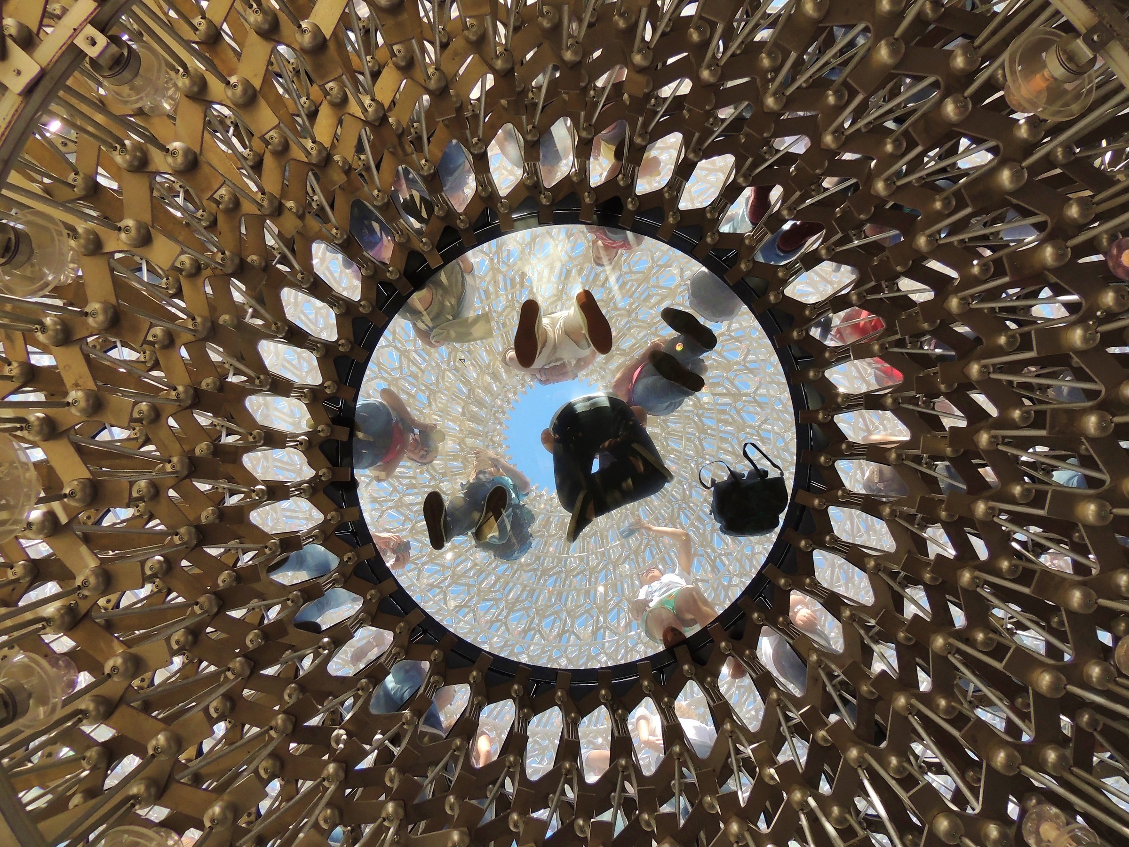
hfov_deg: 71.6
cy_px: 424
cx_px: 564
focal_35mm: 24
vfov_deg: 56.8
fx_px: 783
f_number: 3
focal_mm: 4.3
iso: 200
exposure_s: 1/500
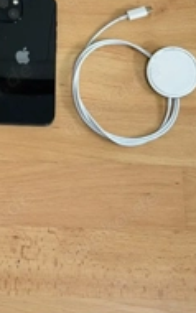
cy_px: -12
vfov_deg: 18.8
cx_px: 20
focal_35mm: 107
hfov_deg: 12.2
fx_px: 913
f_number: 1.78
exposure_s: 1/40
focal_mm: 6.76
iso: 400
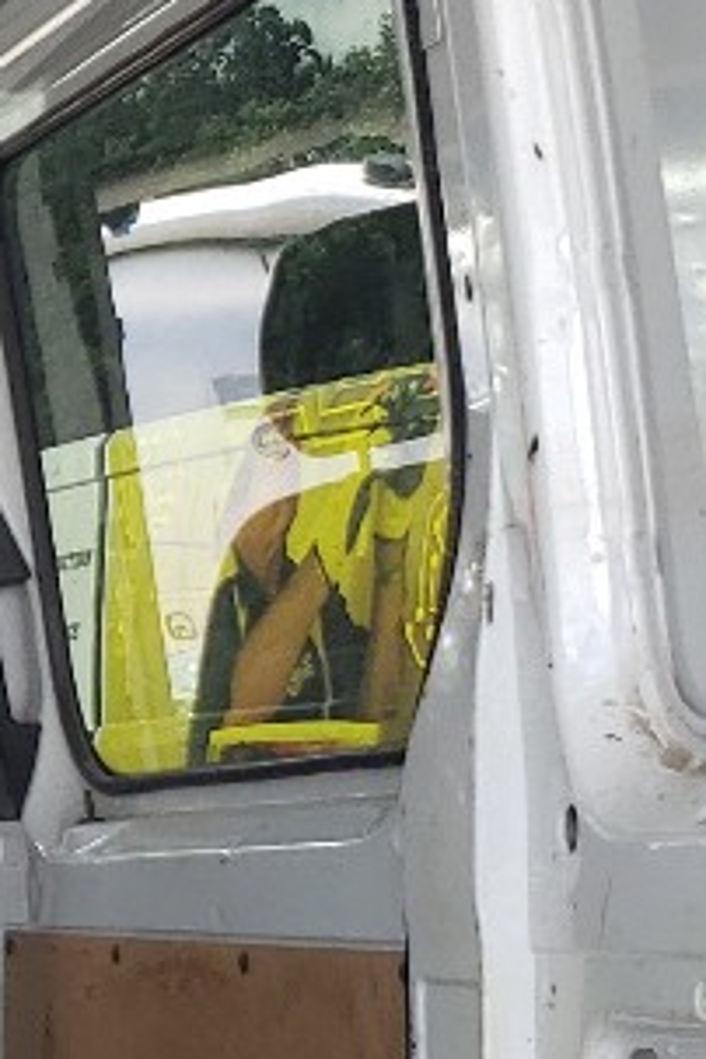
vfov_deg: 14.3
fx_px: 4206
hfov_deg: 9.2
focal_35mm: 143
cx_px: -535
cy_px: 591
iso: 50
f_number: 1.5
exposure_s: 1/323
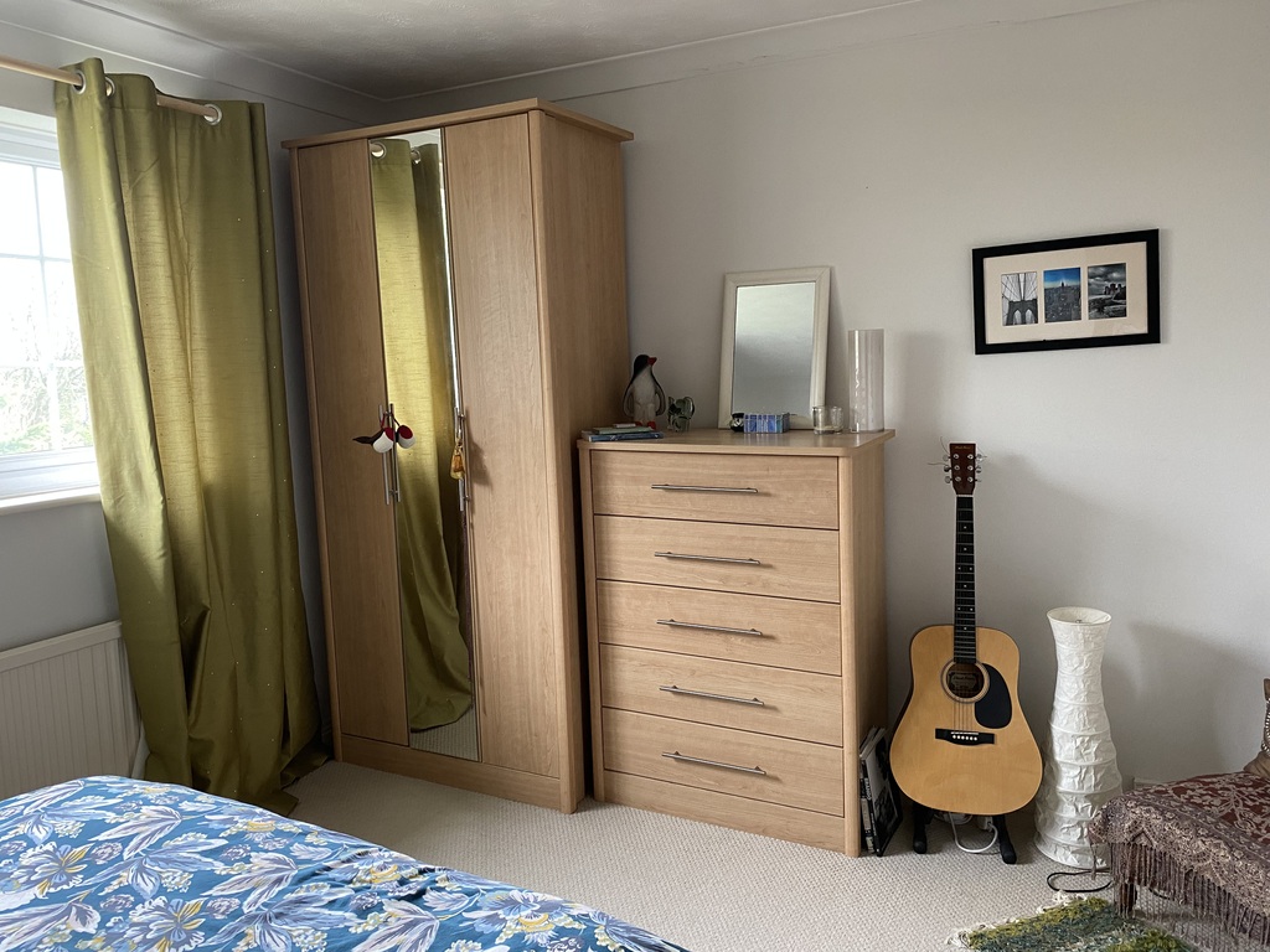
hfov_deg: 67.3
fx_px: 954
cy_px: 476
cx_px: 635
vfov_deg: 53.1
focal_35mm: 26
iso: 250
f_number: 1.8
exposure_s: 1/60
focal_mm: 4.25
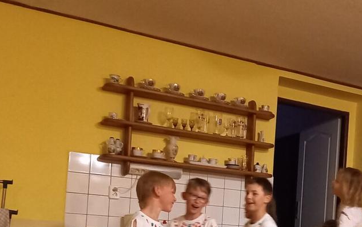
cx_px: 312
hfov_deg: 34.6
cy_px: 238
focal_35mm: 56
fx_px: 553
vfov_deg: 22.1
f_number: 1.8
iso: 2000
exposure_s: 1/16.7
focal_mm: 4.65
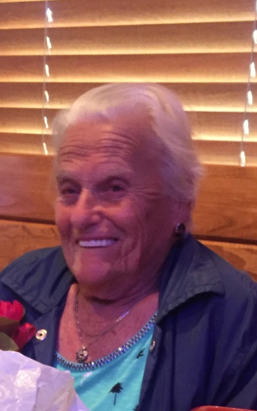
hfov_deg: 40.5
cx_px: 105
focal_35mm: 31
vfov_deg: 61.2
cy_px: 207
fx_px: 347
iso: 250
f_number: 2.2
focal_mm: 4.15
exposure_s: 1/24
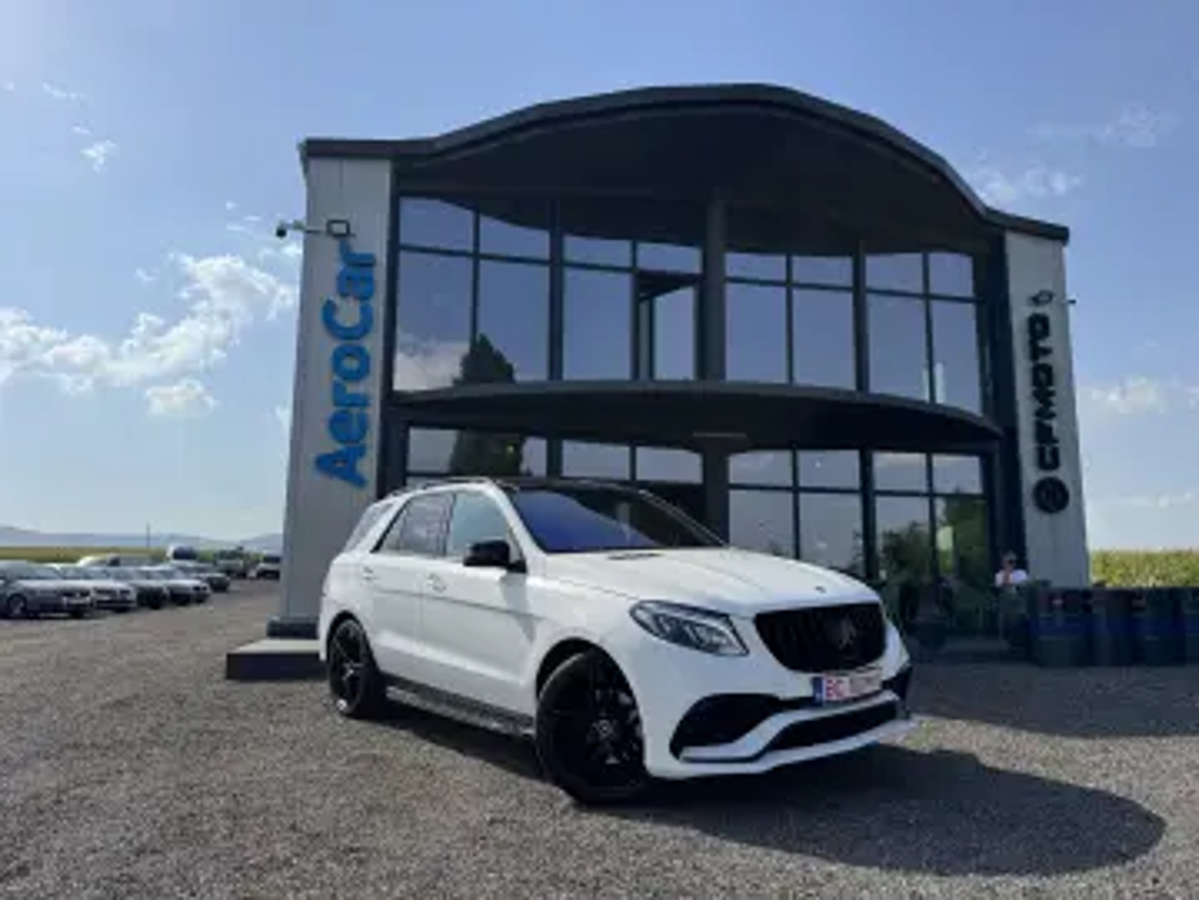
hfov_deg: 71.6
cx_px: 600
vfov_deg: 56.8
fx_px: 831
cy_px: 450
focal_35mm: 24
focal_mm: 6.76
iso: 80
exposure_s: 1/5814
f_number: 1.78
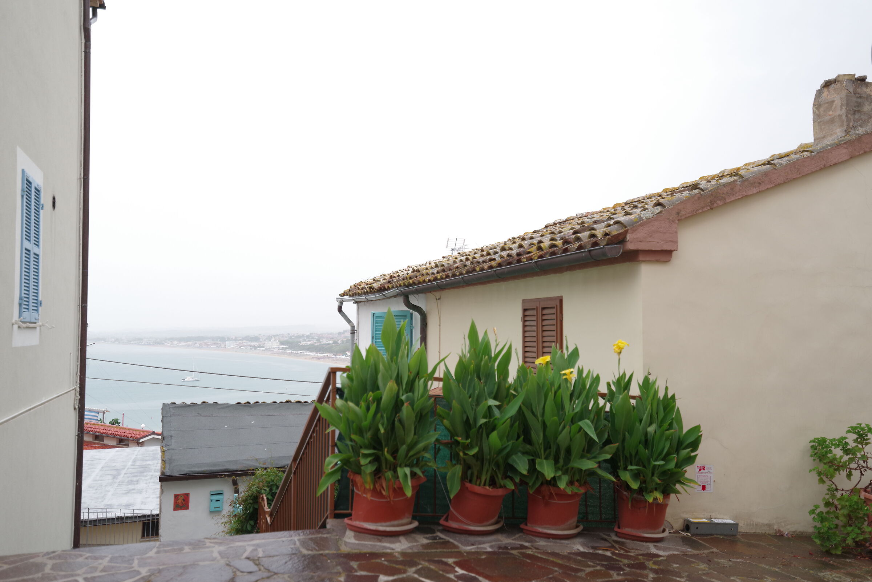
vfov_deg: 43.6
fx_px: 727
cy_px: 291
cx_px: 436
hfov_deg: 61.9
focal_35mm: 30
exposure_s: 1/320
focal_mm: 30
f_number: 2.8
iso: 400
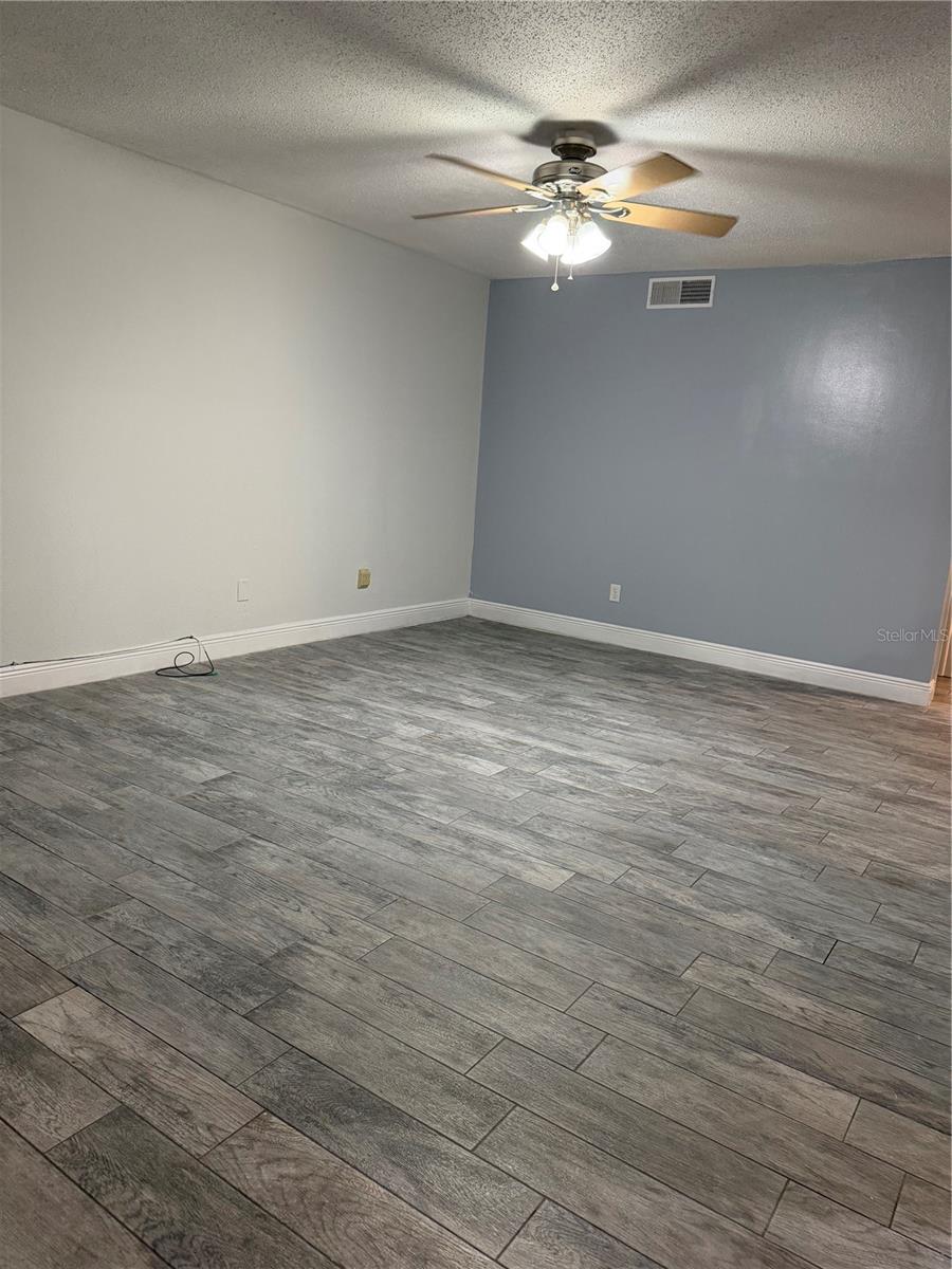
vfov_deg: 71.6
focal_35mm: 24
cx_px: 476
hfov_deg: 56.8
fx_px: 880
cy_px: 634
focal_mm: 6.76
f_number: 1.78
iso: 320
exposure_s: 1/120
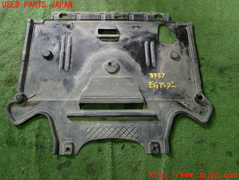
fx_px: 207
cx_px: 120
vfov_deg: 46.8
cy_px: 90
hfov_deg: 60.0
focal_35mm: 30
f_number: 2.3
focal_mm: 5.4
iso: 200
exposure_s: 1/30
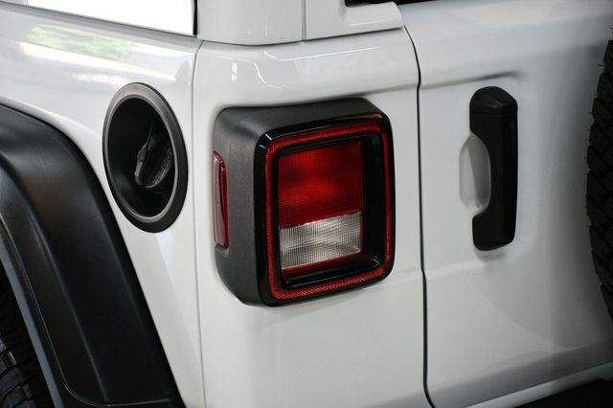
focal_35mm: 90
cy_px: 204
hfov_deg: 22.6
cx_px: 306
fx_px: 1532
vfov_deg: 15.2
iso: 1400
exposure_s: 1/125
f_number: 5
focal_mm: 60
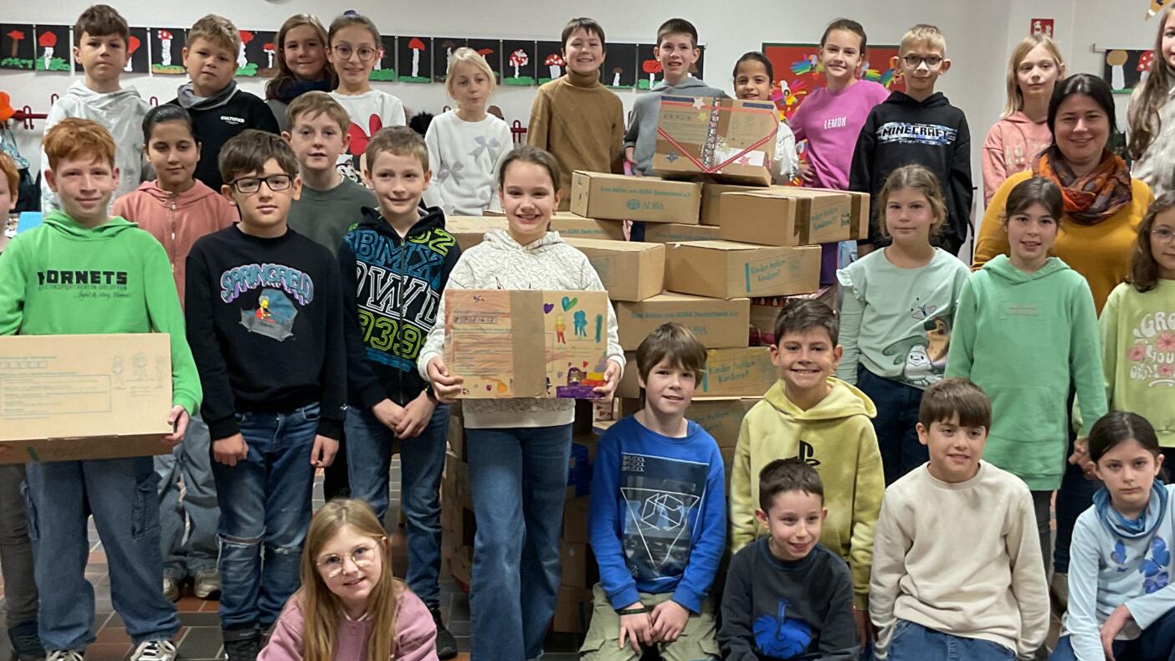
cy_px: 346
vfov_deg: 26.5
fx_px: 1402
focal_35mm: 45
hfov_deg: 45.4
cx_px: 622
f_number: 1.8
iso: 160
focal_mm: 3
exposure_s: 1/60
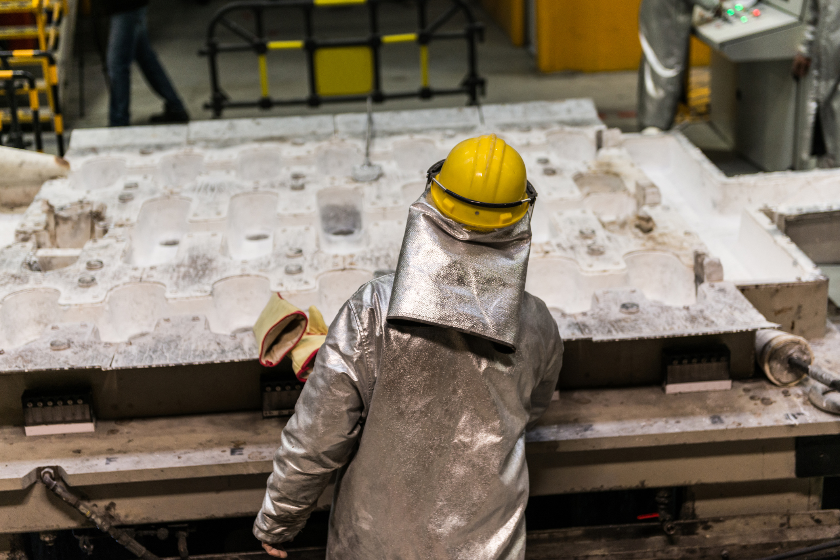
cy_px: 280
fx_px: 1353
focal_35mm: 58
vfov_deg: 23.4
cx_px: 420
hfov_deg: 34.5
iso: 400
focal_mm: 58
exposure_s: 1/60
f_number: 2.8
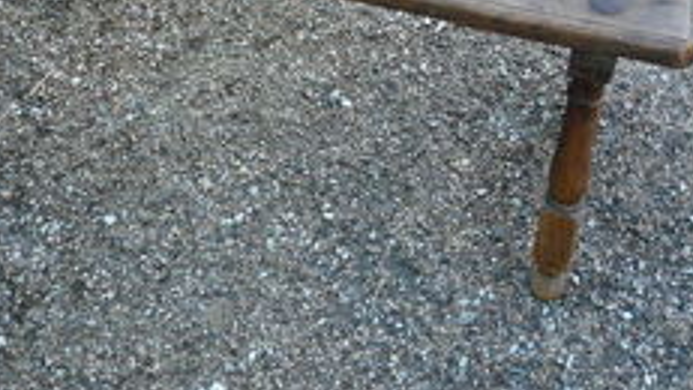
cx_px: 255
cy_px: -144
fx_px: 1250
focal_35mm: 68
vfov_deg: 16.6
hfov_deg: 30.8
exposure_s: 1/50
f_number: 3.3
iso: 100
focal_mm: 5.2
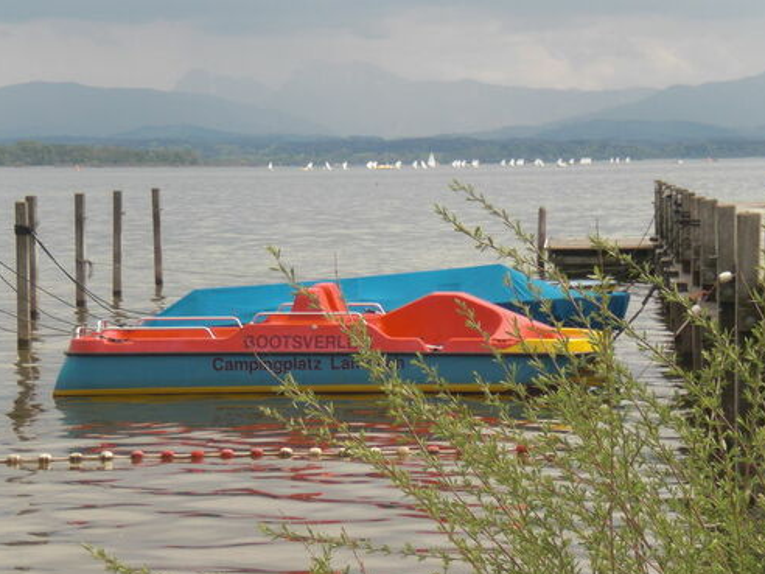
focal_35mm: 136
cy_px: 264
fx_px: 3006
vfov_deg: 10.9
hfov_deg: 14.5
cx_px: 349
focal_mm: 18.9
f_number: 5.9
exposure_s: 1/200
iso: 64
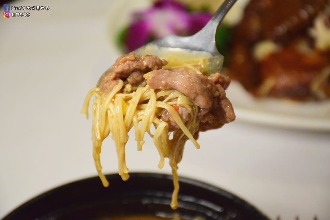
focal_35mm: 168
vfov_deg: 8.2
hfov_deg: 12.2
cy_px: 110
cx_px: 165
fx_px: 1540
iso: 4000
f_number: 5.6
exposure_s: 1/125
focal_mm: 112
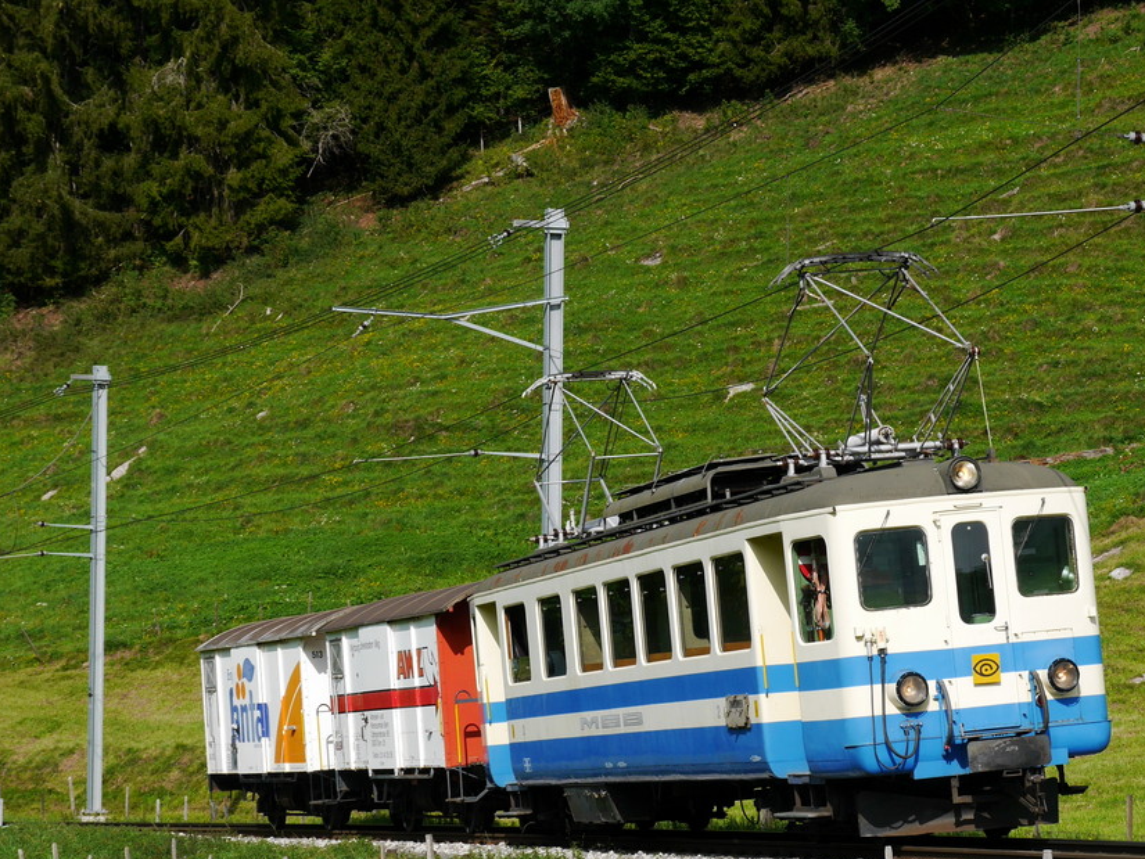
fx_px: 4037
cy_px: 513
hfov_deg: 16.1
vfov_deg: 12.1
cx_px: 708
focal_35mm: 122
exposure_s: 1/320
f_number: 9
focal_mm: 42
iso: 160
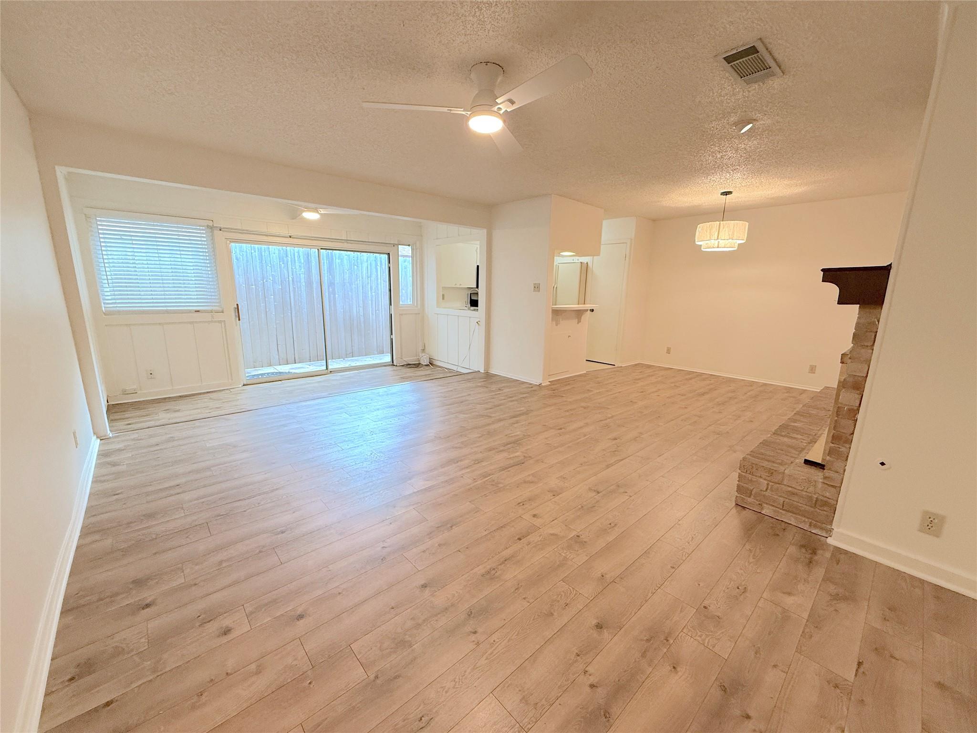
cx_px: 488
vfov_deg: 85.7
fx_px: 395
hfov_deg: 102.1
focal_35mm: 14
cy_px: 366
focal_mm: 2.22
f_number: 2.2
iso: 250
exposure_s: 1/120
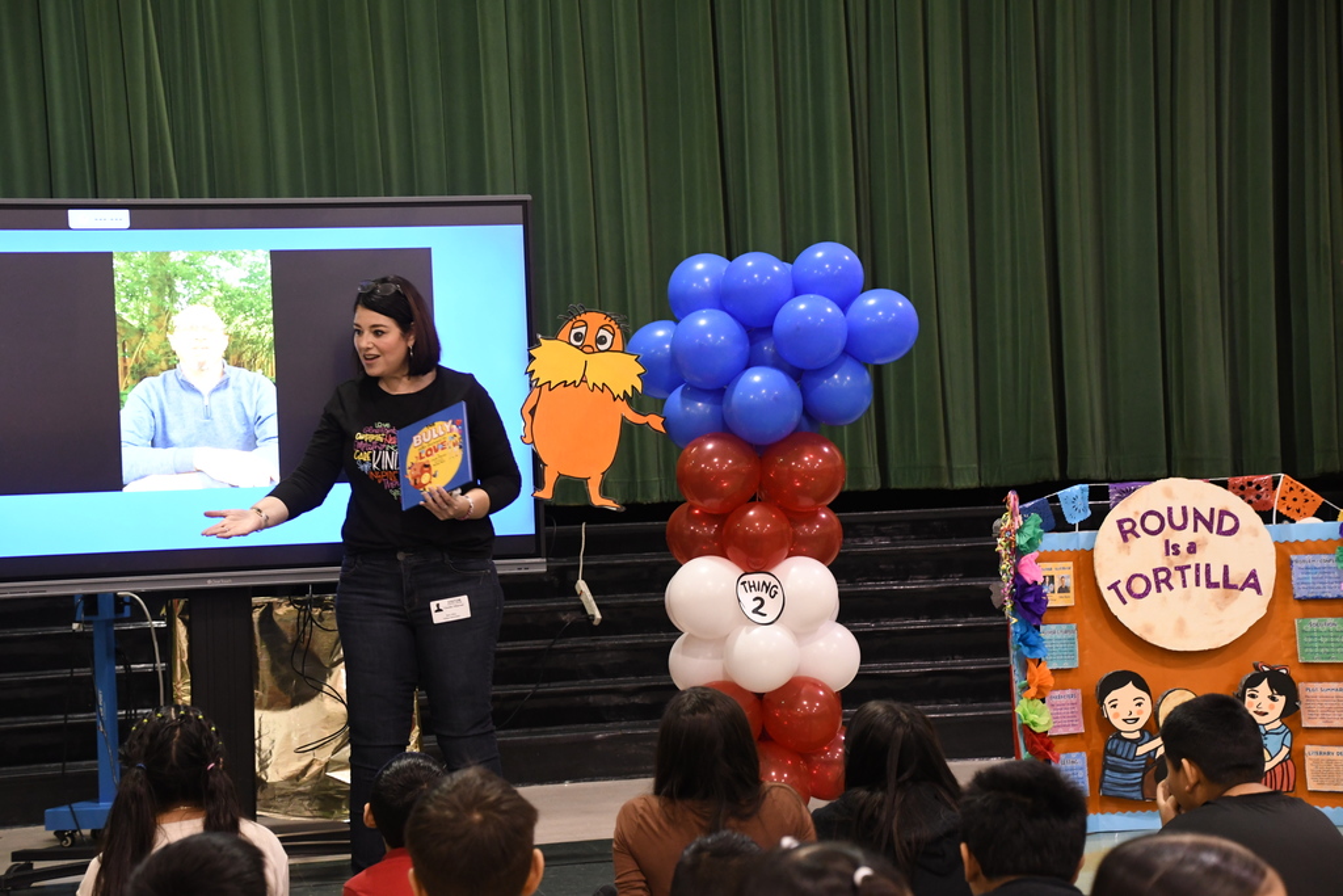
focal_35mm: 72
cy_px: 448
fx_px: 2686
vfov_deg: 18.9
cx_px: 672
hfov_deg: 28.1
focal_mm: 48
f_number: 4.5
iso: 2000
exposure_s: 1/40
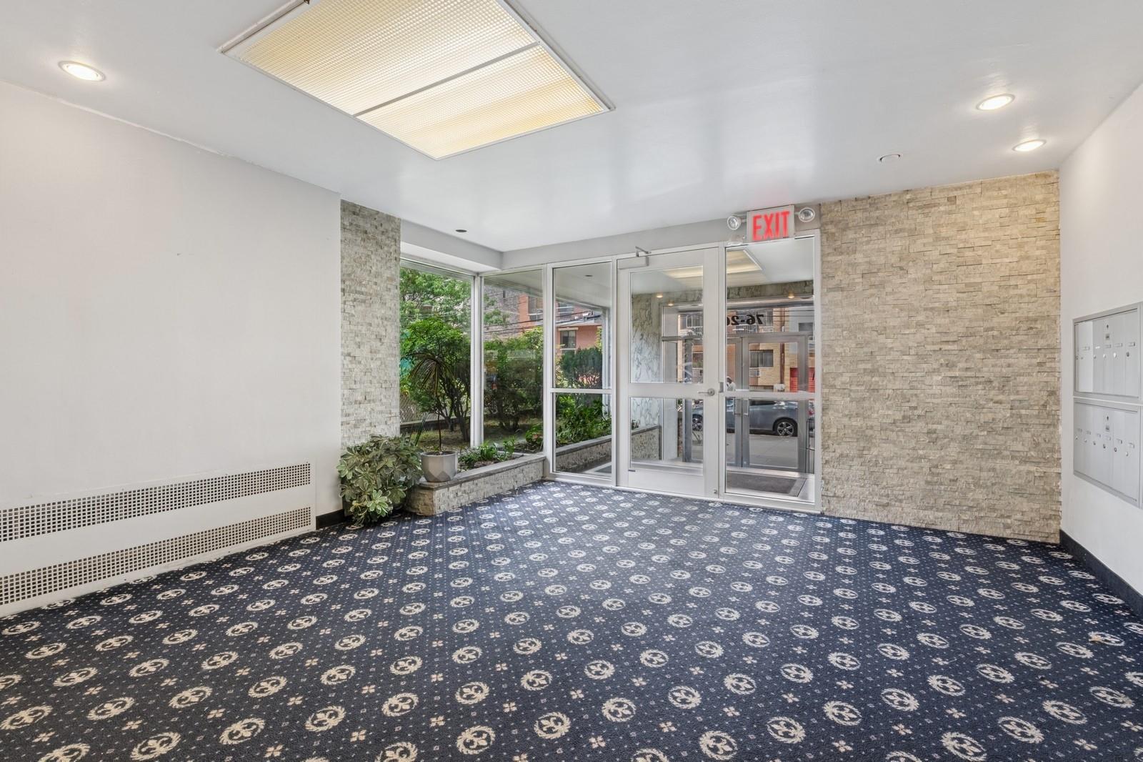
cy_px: 381
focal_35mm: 15
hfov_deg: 100.4
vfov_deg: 77.3
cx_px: 572
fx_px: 476
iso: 640
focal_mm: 15
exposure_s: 1/13
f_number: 14
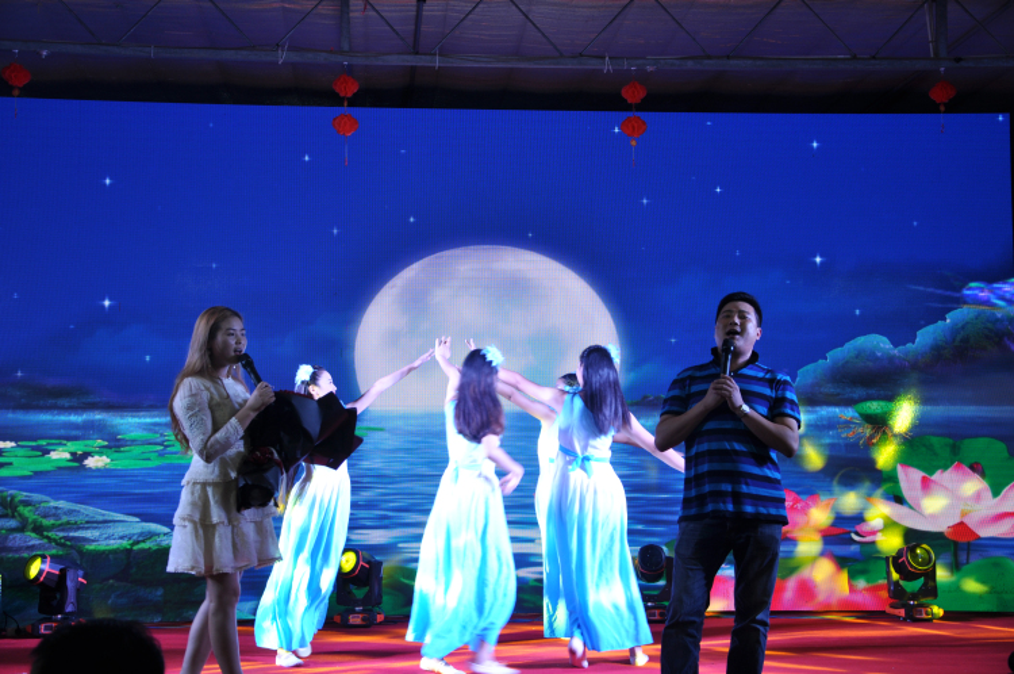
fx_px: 1435
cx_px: 507
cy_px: 337
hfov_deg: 38.9
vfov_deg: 26.4
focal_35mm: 51
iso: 200
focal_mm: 34
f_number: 4.2
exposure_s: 1/60
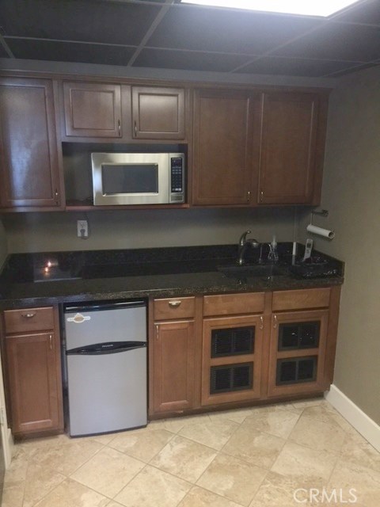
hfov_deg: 48.2
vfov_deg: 61.7
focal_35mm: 29
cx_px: 190
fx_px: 424
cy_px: 254
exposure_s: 1/4
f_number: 2.2
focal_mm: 4.15
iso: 100
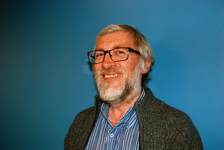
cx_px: 112
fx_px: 290
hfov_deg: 42.3
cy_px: 75
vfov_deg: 29.0
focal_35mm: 46
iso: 400
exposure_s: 1/60
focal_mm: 31
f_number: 4
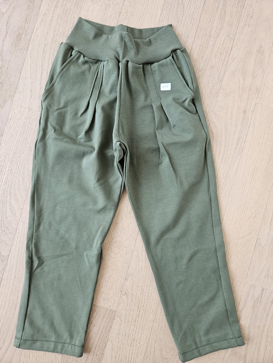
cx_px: 136
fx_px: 242
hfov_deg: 58.9
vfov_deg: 73.9
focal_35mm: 23
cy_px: 182
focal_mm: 5.4
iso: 32
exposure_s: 1/100
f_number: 1.8
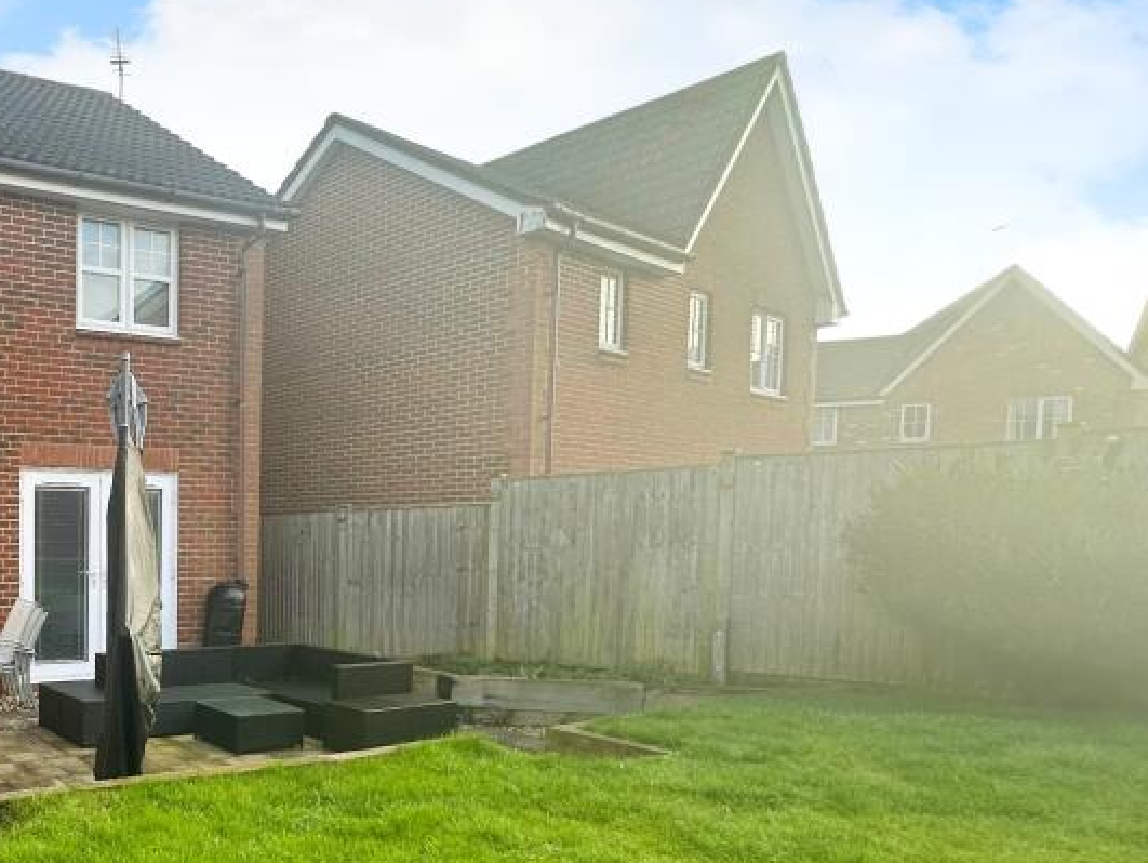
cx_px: 76
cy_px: 630
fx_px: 896
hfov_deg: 54.9
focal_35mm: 27
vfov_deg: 49.7
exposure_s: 1/243
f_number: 2.2
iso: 40
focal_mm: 2.22
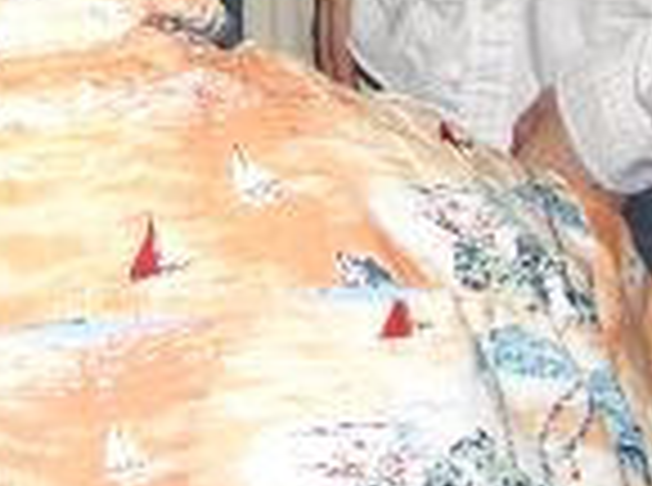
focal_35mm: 155
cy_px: -504
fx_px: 2912
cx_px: -423
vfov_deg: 9.0
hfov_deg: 12.0
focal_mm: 5.8
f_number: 2.6
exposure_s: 1/60
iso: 200
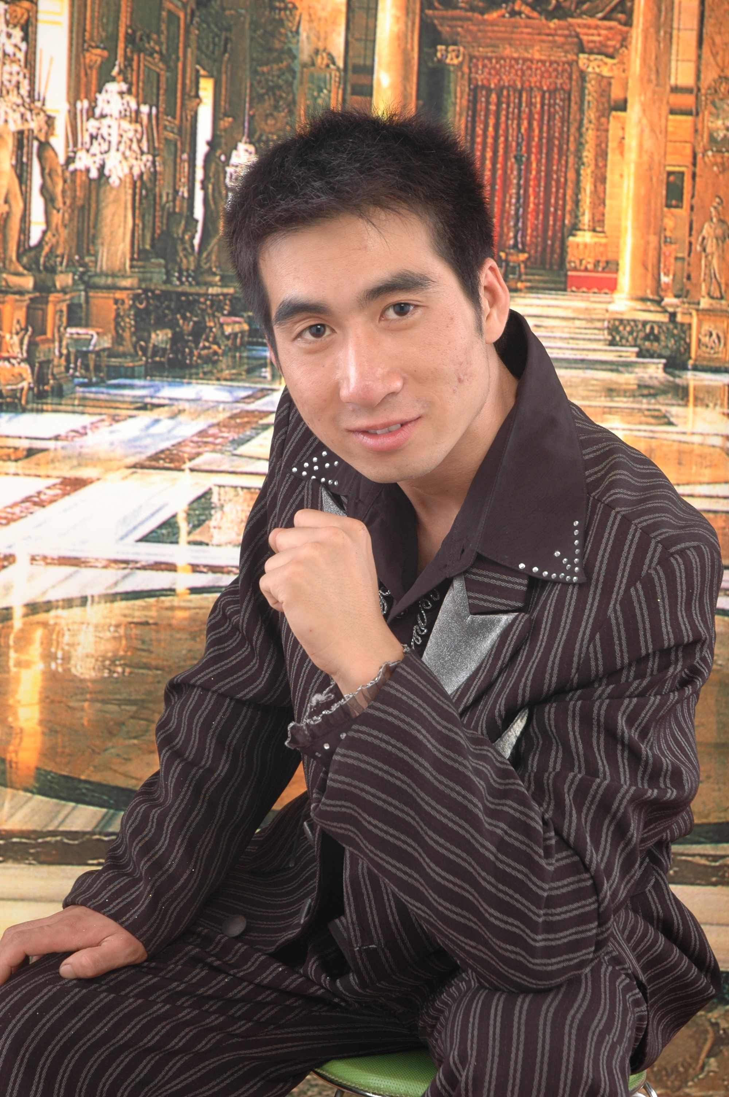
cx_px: 364
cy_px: 548
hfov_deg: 18.9
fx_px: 2191
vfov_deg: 28.1
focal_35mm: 72
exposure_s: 1/80
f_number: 7.1
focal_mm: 48
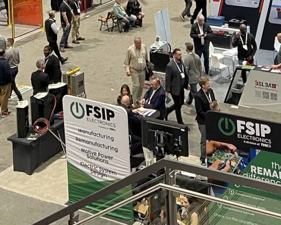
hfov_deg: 22.5
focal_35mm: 85
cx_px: 145
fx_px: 707
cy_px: -125
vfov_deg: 16.3
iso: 125
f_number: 1.5
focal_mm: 5.7
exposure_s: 1/60
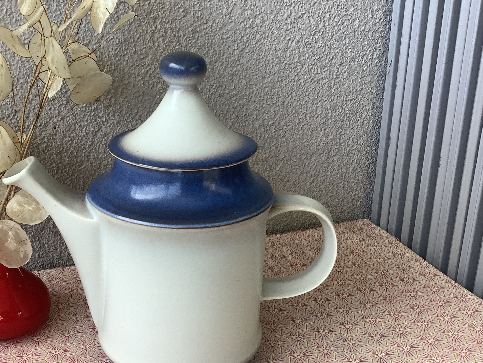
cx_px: 189
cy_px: 221
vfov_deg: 35.0
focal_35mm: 41
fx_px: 572
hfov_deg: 45.5
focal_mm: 3.3
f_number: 2.4
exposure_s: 1/100
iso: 32
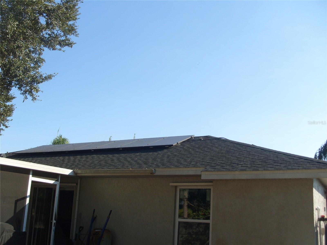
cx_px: 164
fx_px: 331
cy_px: 122
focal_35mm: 35
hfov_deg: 52.6
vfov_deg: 40.7
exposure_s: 1/2000
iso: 80
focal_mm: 7.8
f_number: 2.8
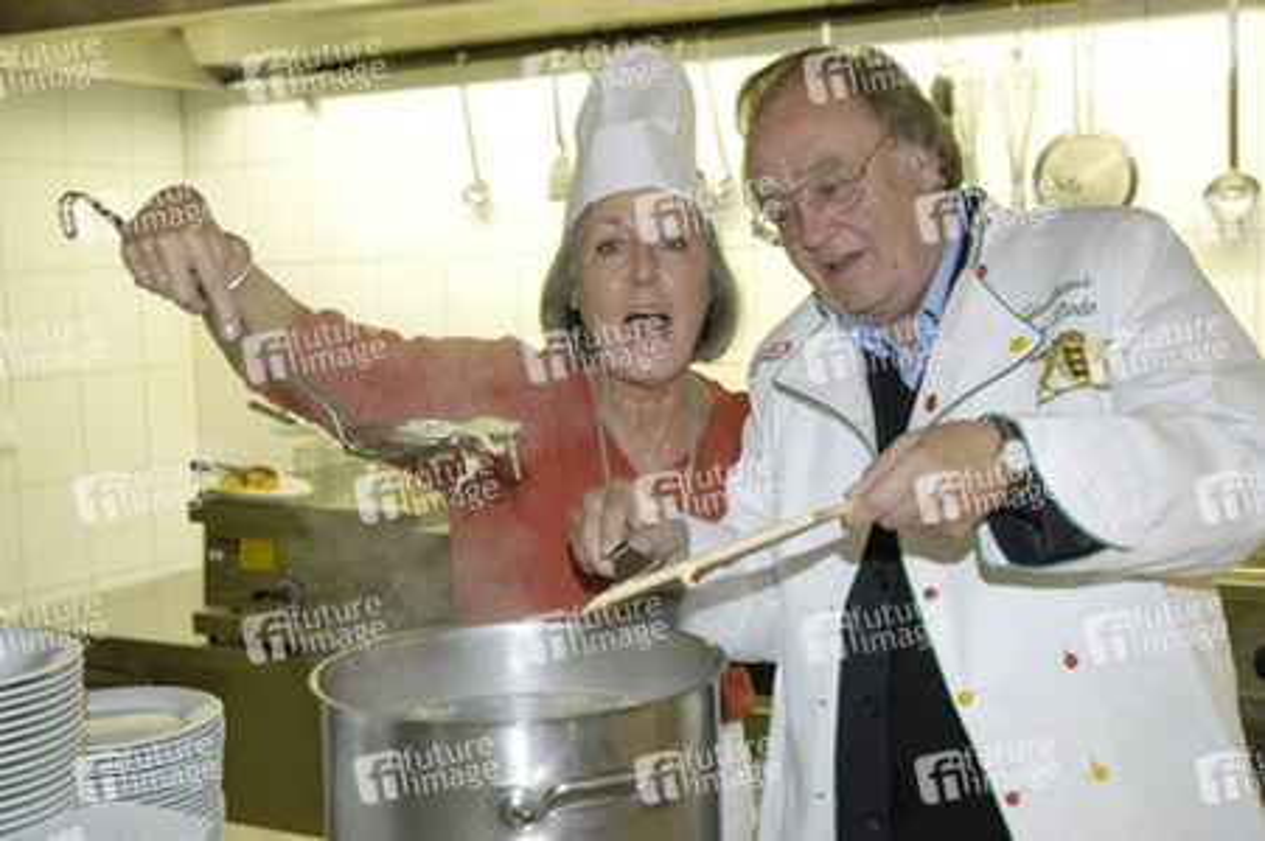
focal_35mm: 45
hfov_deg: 43.6
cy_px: 420
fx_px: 1580
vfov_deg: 29.8
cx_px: 632
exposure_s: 1/50
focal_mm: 30
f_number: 3.5
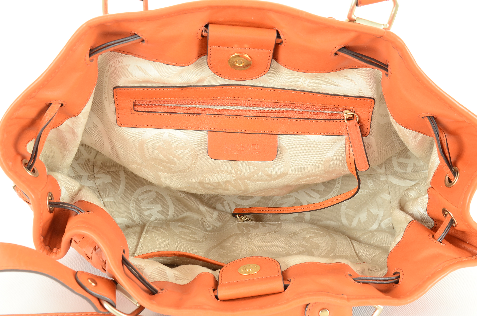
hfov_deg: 45.0
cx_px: 238
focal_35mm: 44
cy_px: 158
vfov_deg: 30.7
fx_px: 575
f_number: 10
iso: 320
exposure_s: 1/60
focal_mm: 29
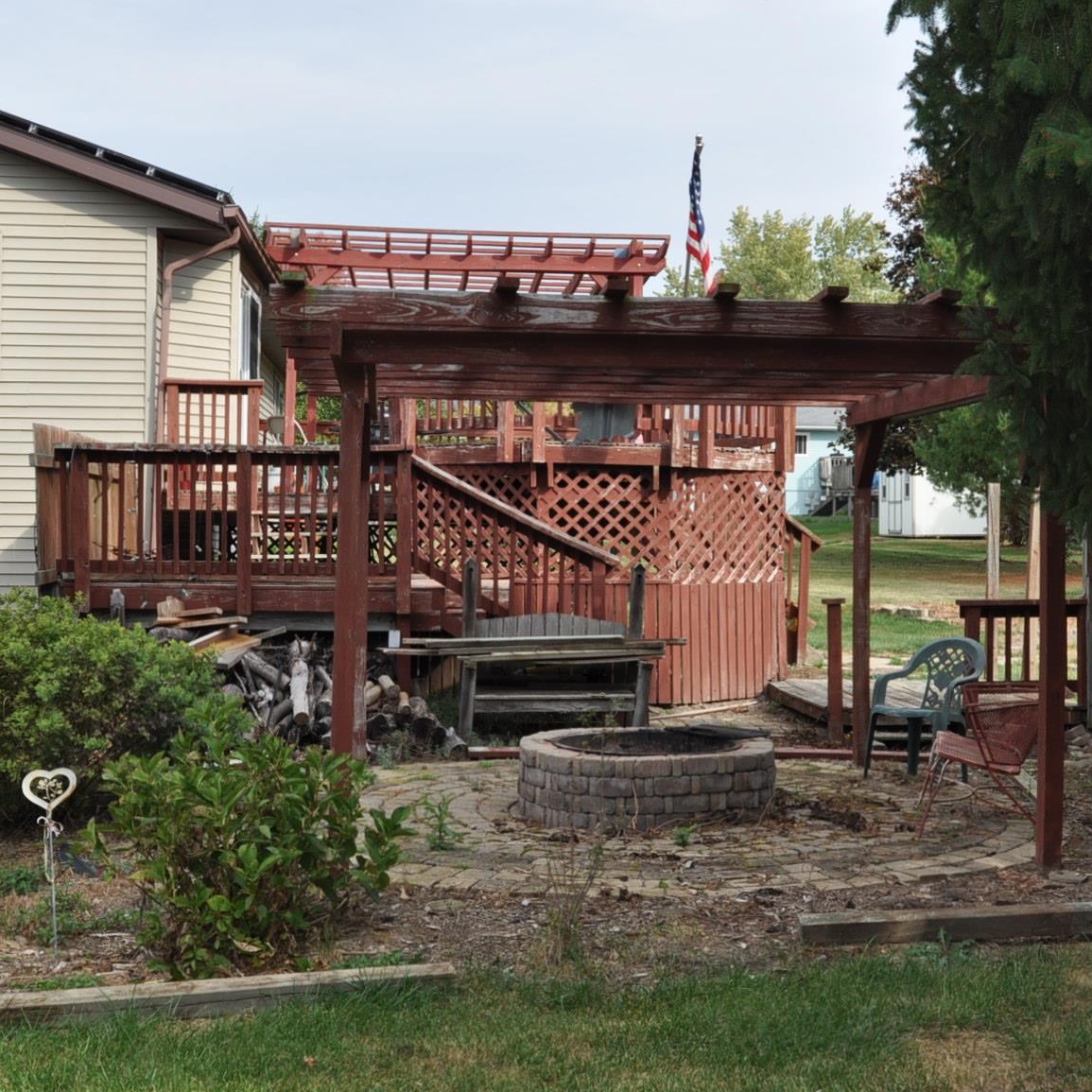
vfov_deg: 32.8
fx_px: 1856
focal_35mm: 52
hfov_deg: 32.7
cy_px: 562
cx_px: 651
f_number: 10
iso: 200
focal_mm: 22
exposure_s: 1/200
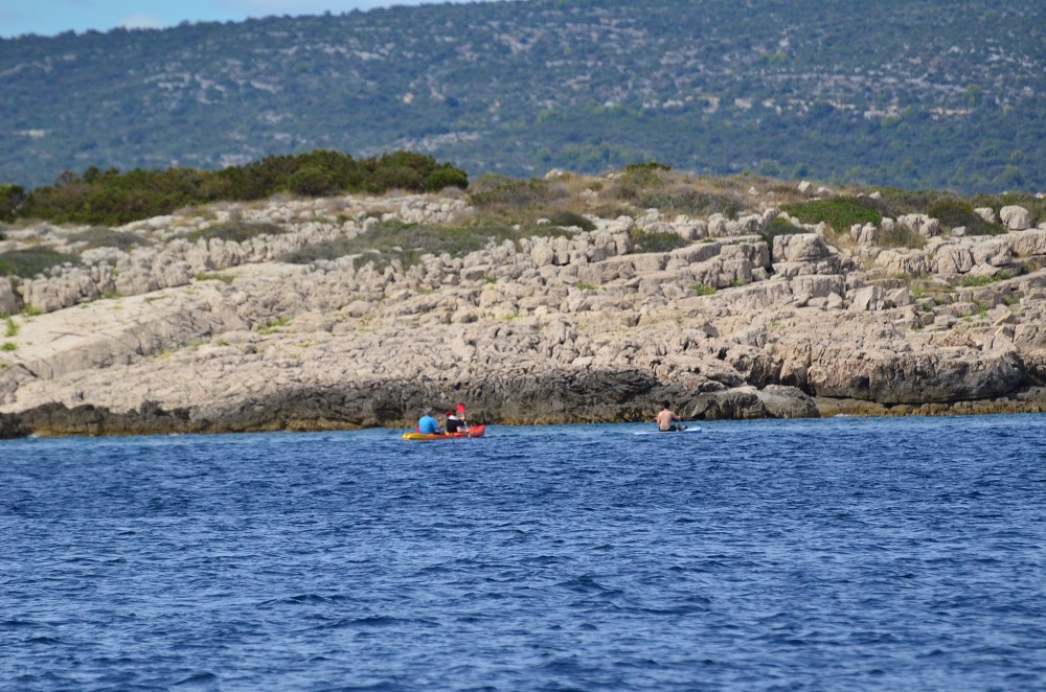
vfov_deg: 3.0
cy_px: 346
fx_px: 13046
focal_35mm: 450
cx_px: 523
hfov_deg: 4.6
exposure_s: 1/8000
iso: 1400
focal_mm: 300
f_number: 6.3
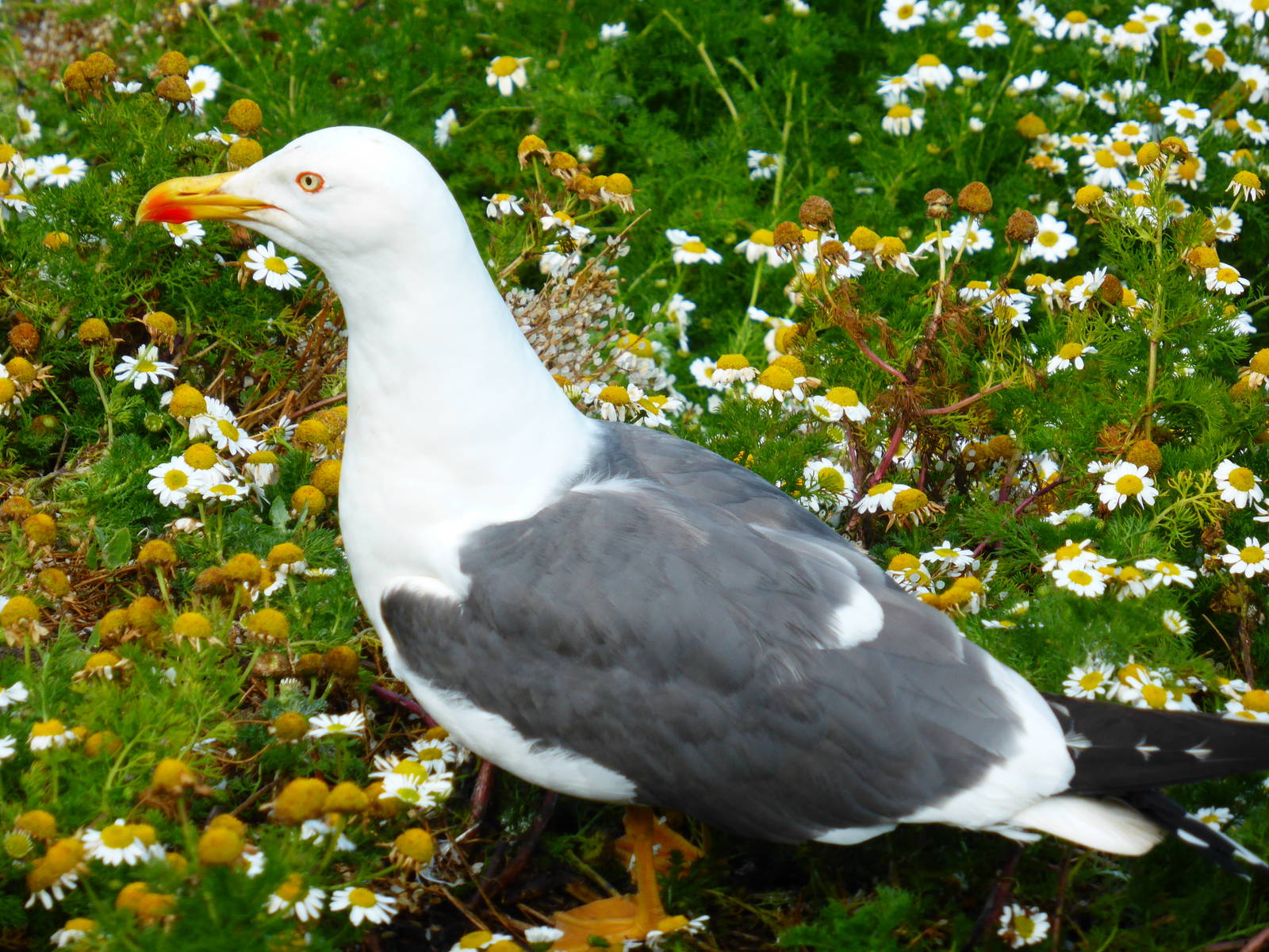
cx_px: 634
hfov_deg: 9.2
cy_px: 476
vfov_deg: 6.9
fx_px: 7845
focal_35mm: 214
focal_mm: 38.2
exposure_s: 1/320
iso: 100
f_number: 5.6
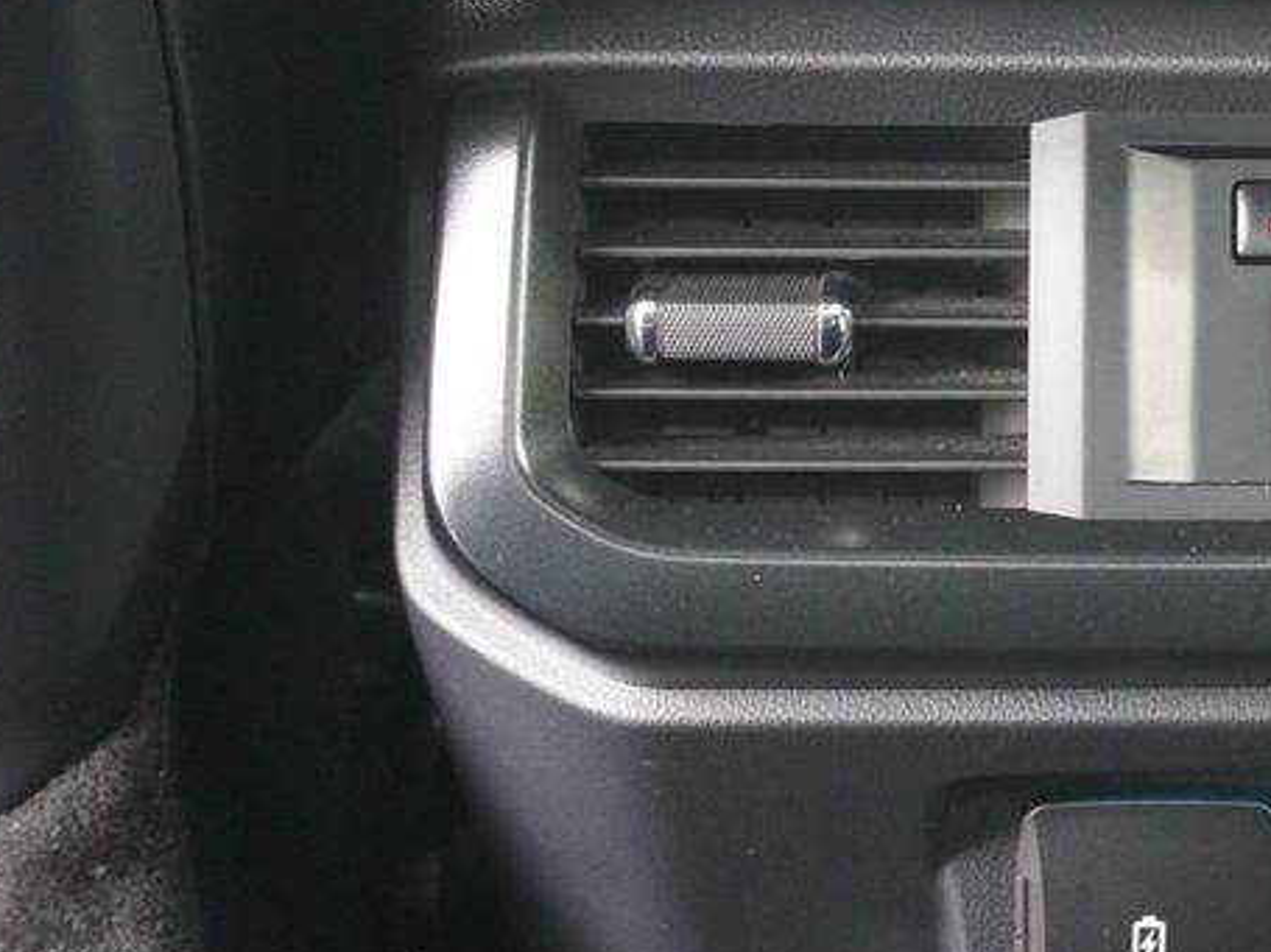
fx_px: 2863
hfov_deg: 23.5
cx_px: 1388
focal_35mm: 78
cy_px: 248
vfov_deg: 18.8
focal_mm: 24
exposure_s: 1/160
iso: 4000
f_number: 4.5
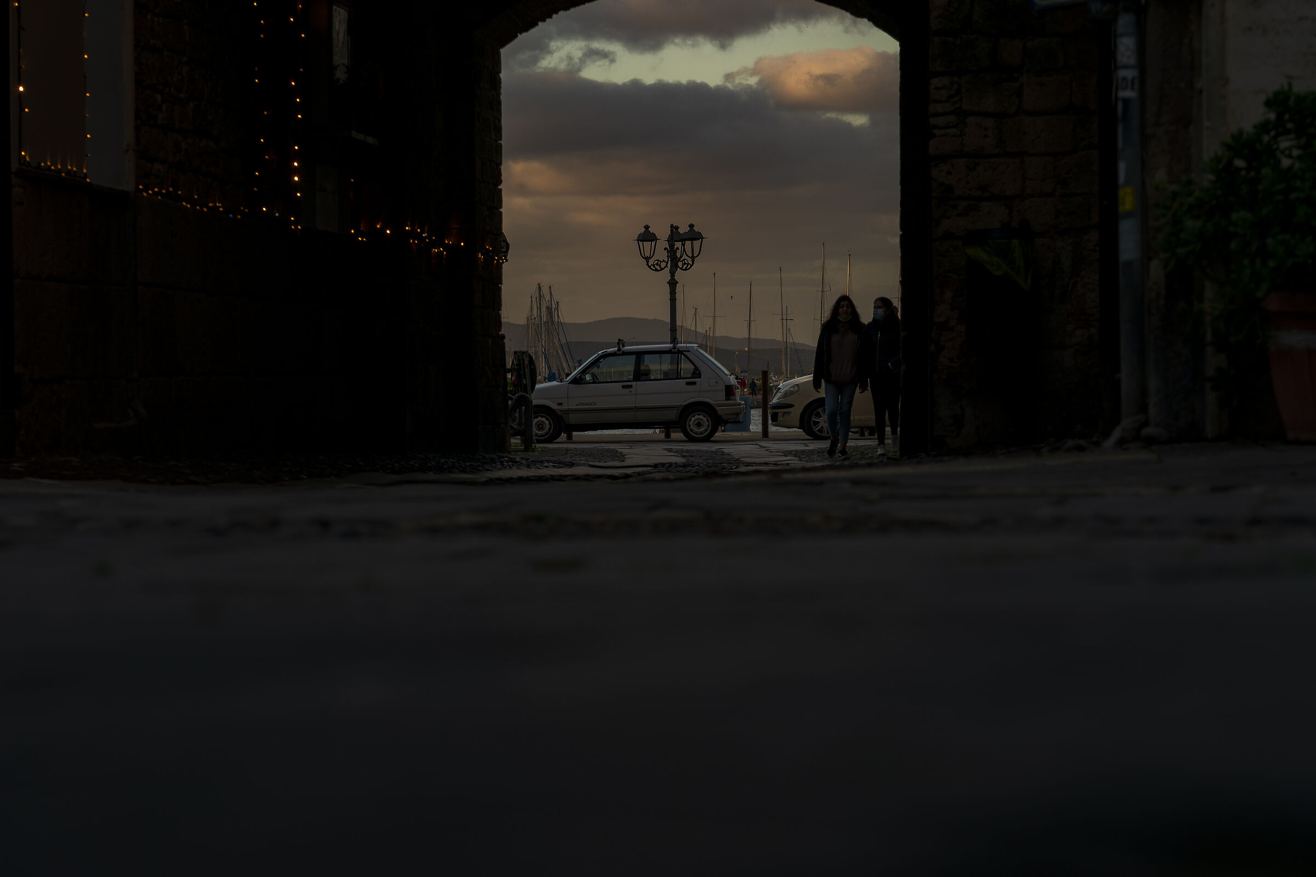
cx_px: 658
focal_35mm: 105
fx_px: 3838
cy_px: 438
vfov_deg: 13.0
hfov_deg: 19.5
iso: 80
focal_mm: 105
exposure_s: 1/50
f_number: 7.1
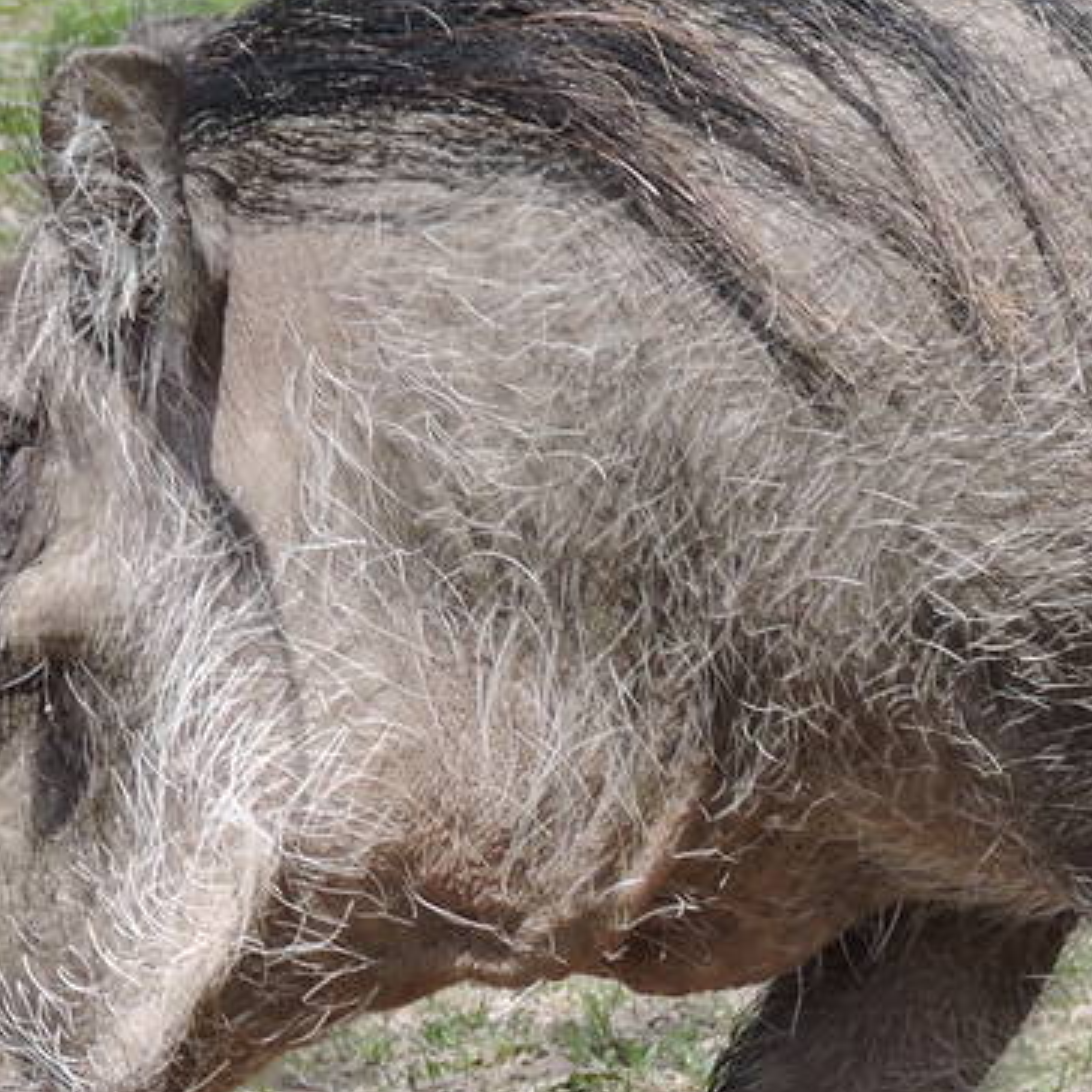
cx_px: 1002
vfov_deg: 2.3
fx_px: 27767
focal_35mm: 778
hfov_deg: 2.3
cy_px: 606
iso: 100
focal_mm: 35.7
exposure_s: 1/400
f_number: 4.6
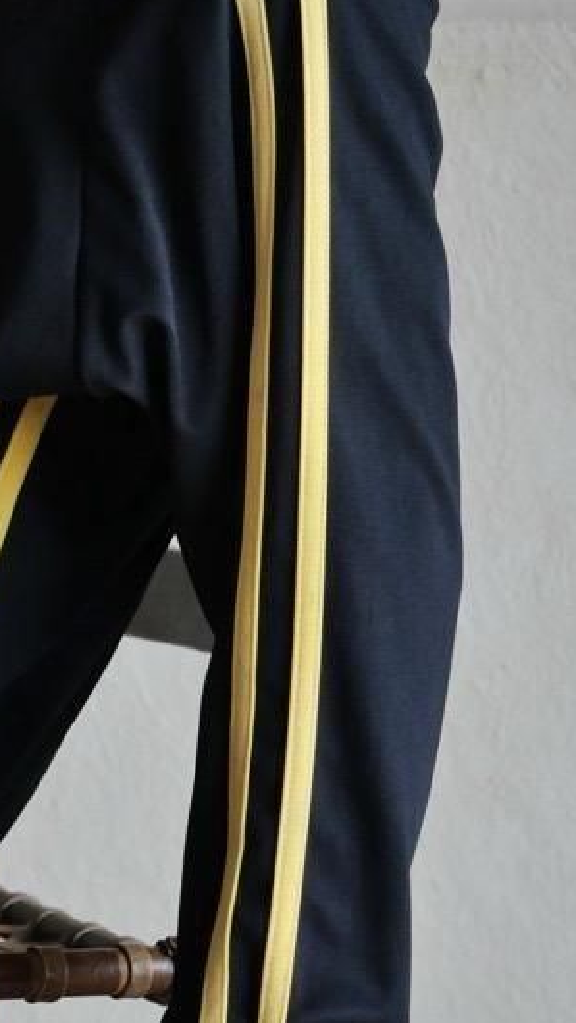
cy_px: 716
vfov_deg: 15.3
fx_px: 3798
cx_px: -19
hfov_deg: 8.6
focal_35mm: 140
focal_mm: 40
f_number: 3.9
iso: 640
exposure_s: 1/100
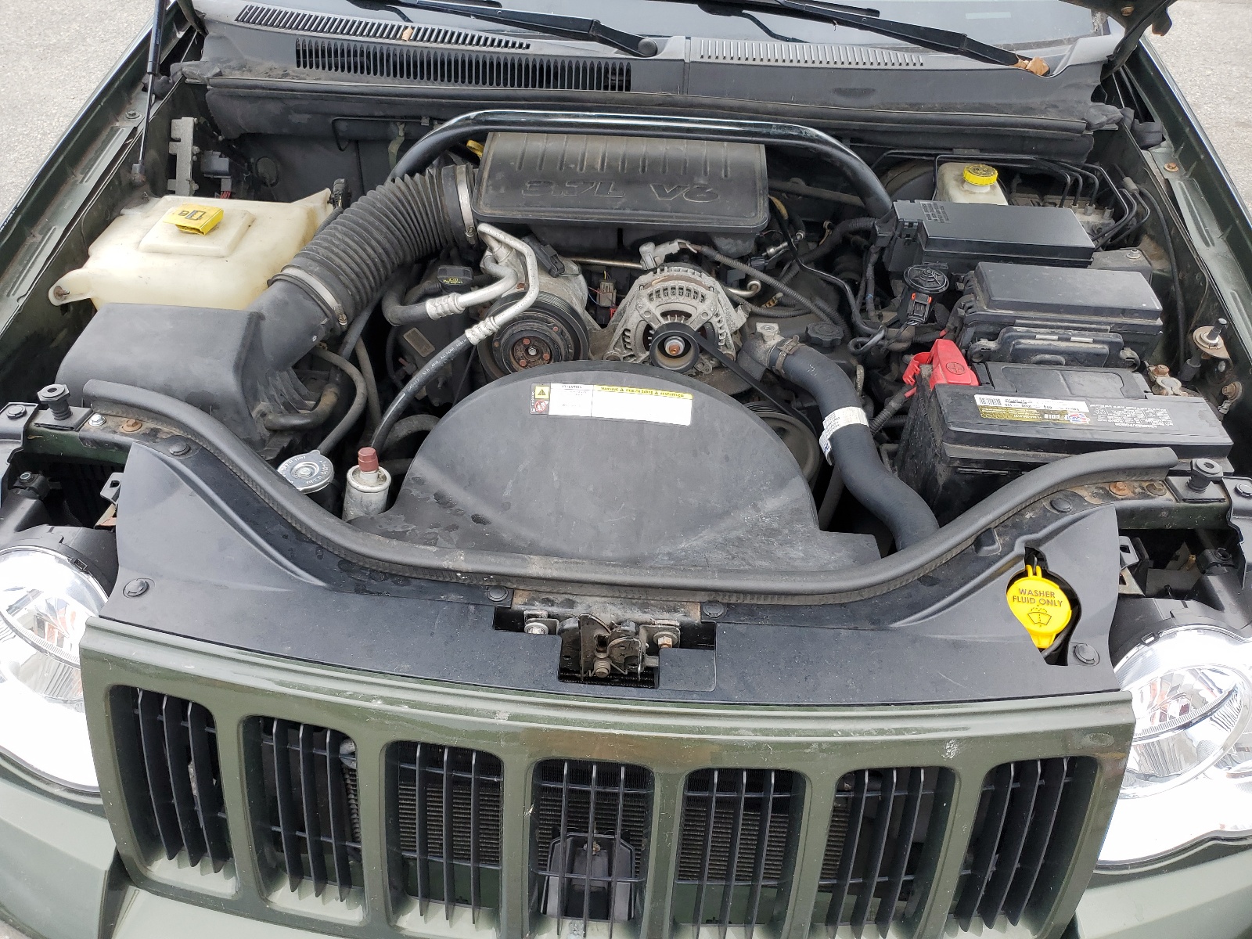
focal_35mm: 26
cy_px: 470
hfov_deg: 67.3
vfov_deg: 53.1
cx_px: 626
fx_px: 940
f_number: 1.5
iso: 50
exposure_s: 1/400
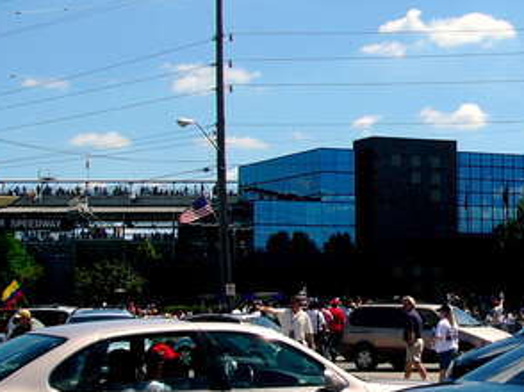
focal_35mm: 98
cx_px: 577
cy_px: 203
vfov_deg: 15.1
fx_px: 1482
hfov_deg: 19.2
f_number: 5.6
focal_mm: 6
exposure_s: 1/500
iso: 50
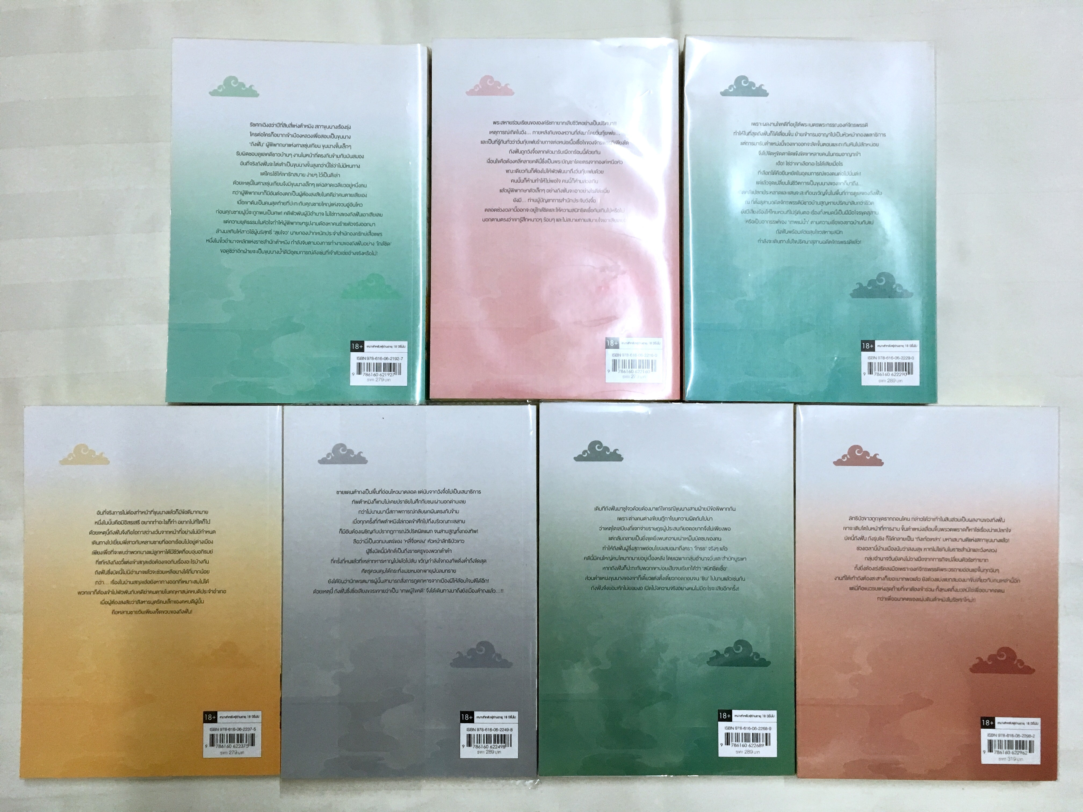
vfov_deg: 48.2
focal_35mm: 29
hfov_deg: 61.7
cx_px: 542
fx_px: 907
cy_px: 406
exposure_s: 1/33
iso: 100
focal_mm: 4.15
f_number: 2.2
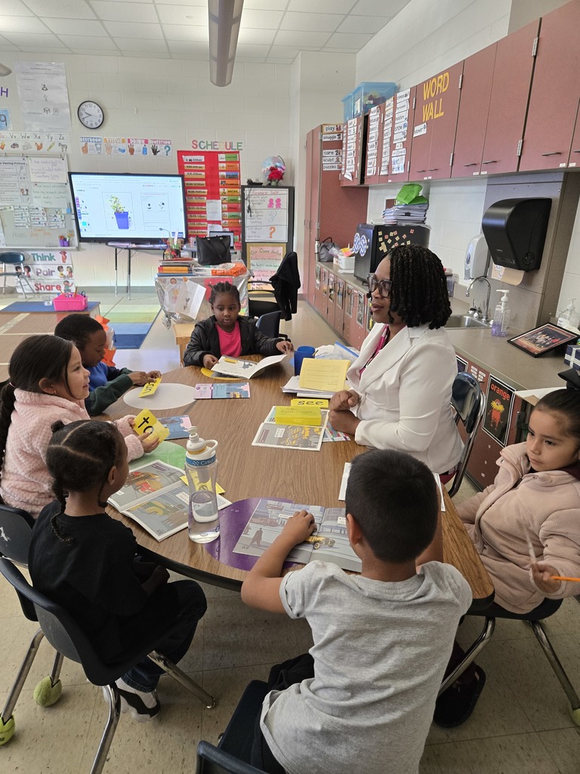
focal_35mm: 23
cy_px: 387
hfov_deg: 58.9
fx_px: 514
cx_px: 290
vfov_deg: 73.9
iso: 200
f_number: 1.8
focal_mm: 5.4
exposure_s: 1/120
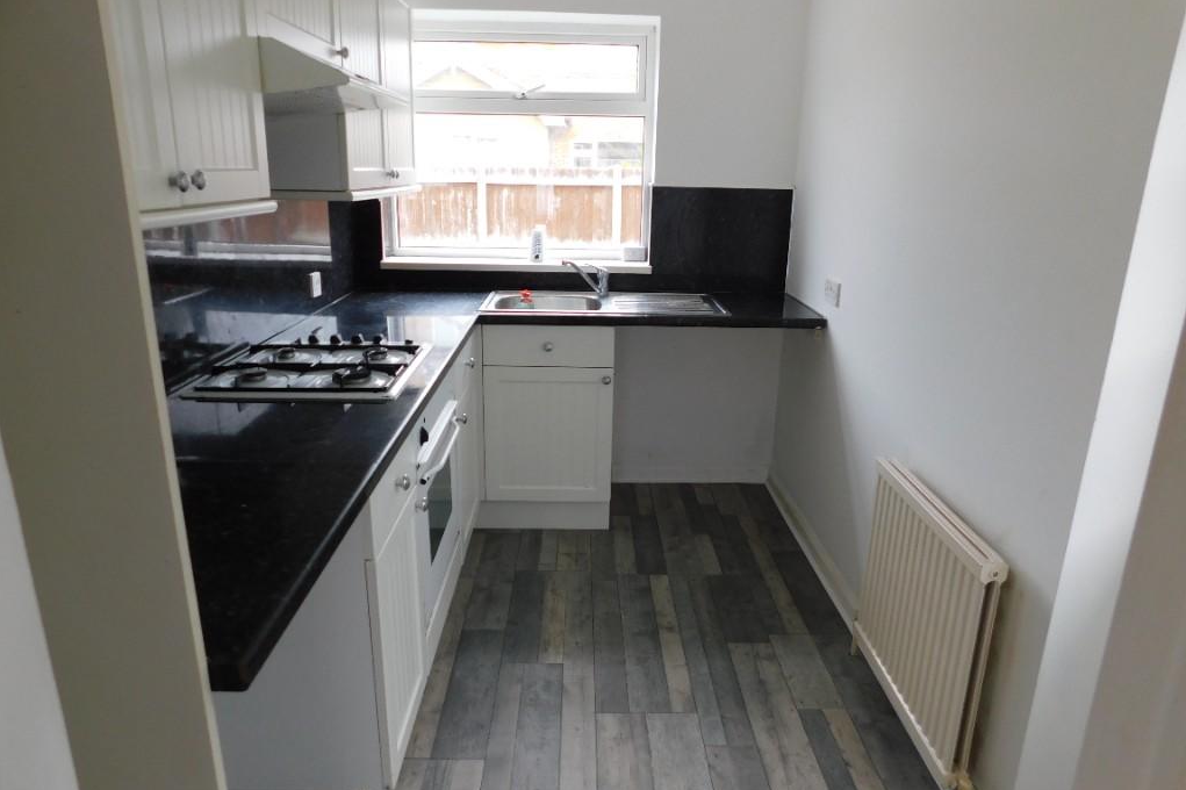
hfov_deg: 73.8
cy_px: 404
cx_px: 592
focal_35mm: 24
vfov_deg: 53.1
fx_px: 790
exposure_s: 1/40
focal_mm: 4
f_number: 3
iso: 125
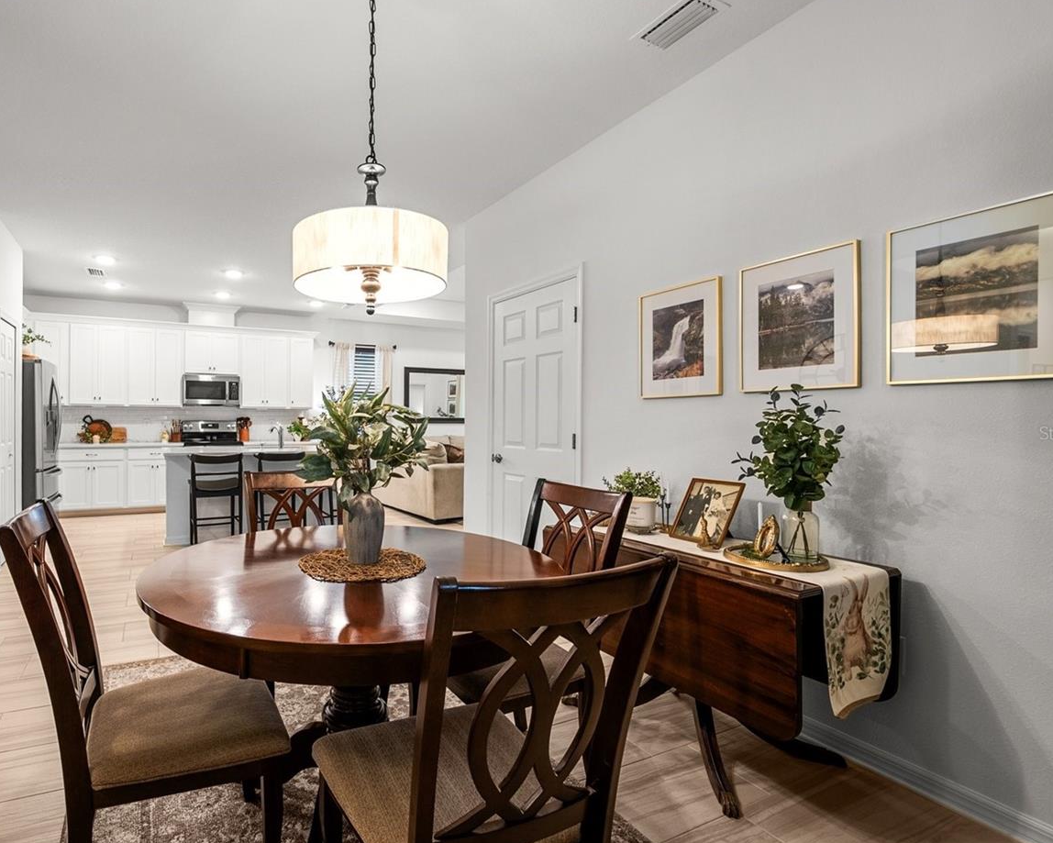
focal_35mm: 17
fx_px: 530
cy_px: 433
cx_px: 387
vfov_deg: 77.0
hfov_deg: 87.6
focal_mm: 13
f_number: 8
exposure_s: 1/1.67
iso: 320
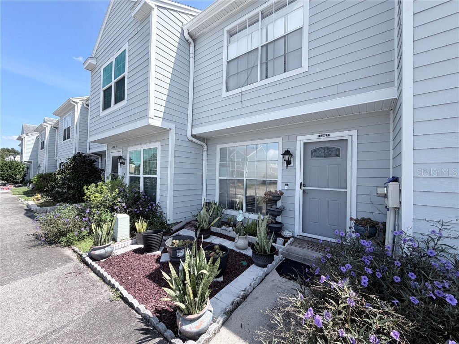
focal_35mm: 14
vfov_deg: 85.7
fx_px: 186
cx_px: 230
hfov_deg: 102.1
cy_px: 172
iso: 40
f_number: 2.2
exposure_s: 1/770
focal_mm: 2.22
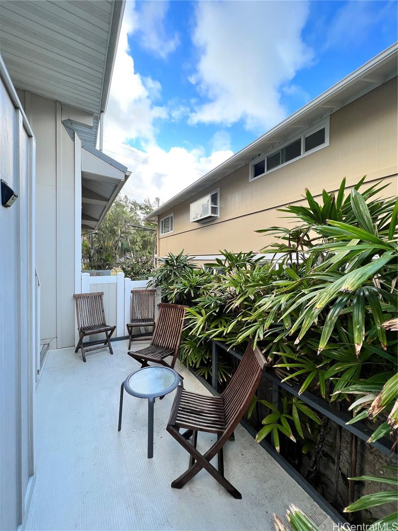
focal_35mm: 13
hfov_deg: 89.9
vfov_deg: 106.2
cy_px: 266
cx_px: 199
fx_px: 199
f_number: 1.8
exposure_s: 1/122
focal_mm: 1.57
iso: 32
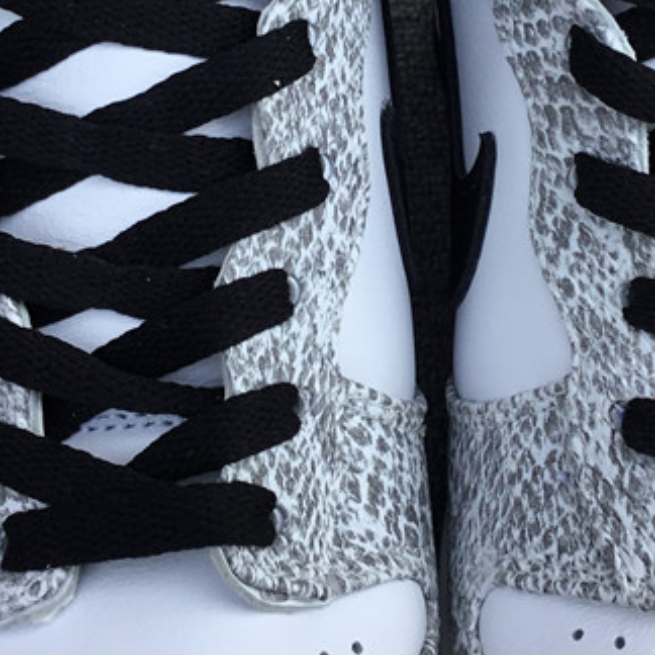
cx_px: 382
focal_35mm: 76
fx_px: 1627
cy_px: 171
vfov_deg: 22.6
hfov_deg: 22.7
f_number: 2.4
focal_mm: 3.3
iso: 25
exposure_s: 1/455
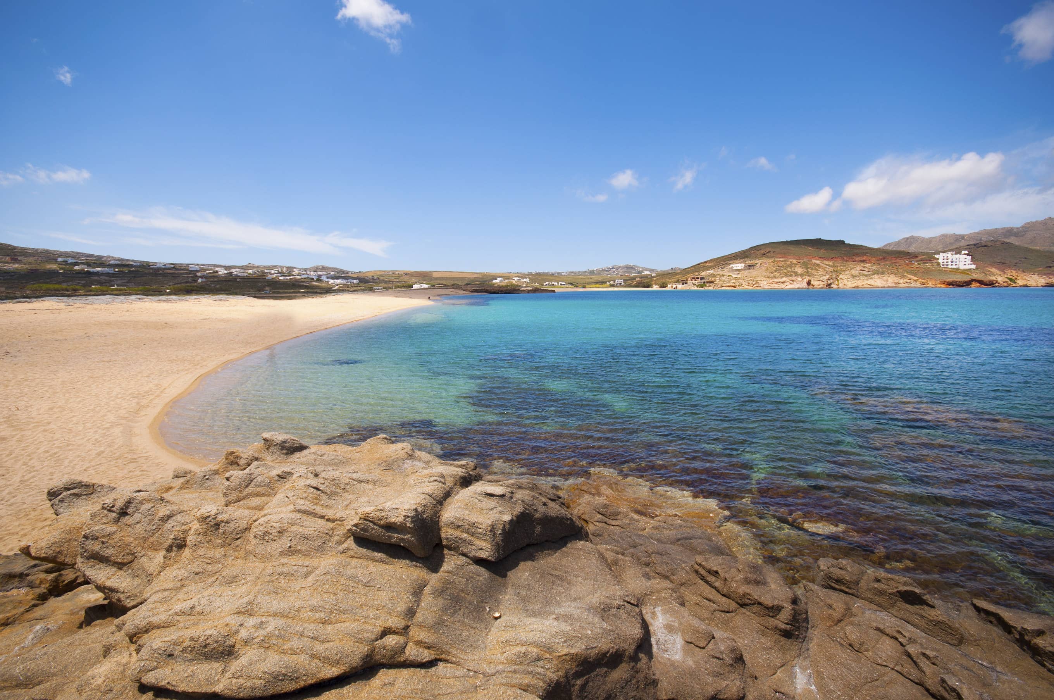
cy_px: 350
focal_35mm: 15
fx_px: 439
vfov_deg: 77.2
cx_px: 527
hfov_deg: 100.5
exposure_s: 1/500
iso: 200
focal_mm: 10
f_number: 8
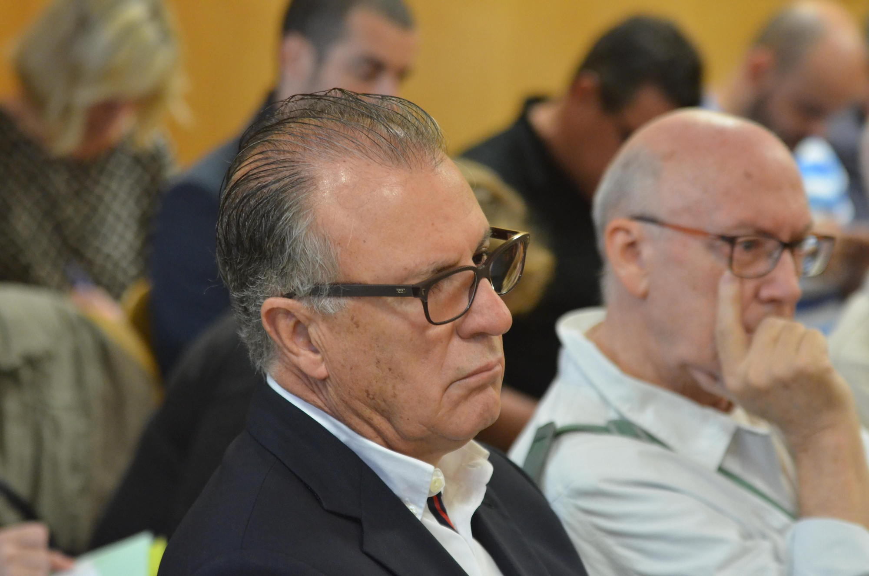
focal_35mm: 129
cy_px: 288
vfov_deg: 10.6
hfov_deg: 15.9
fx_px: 3108
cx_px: 434
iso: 2500
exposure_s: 1/100
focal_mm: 86
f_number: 3.5
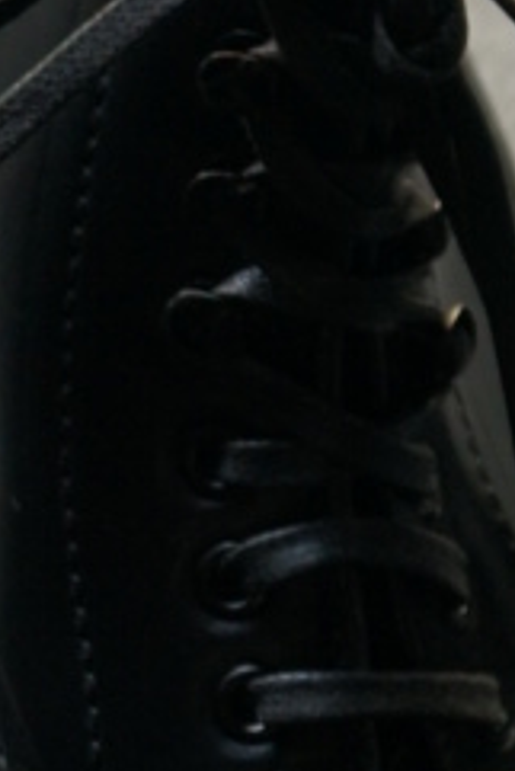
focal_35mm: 356
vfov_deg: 5.7
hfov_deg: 3.9
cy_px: 1382
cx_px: -227
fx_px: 7628
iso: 400
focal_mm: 53
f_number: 5.6
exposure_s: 1/50
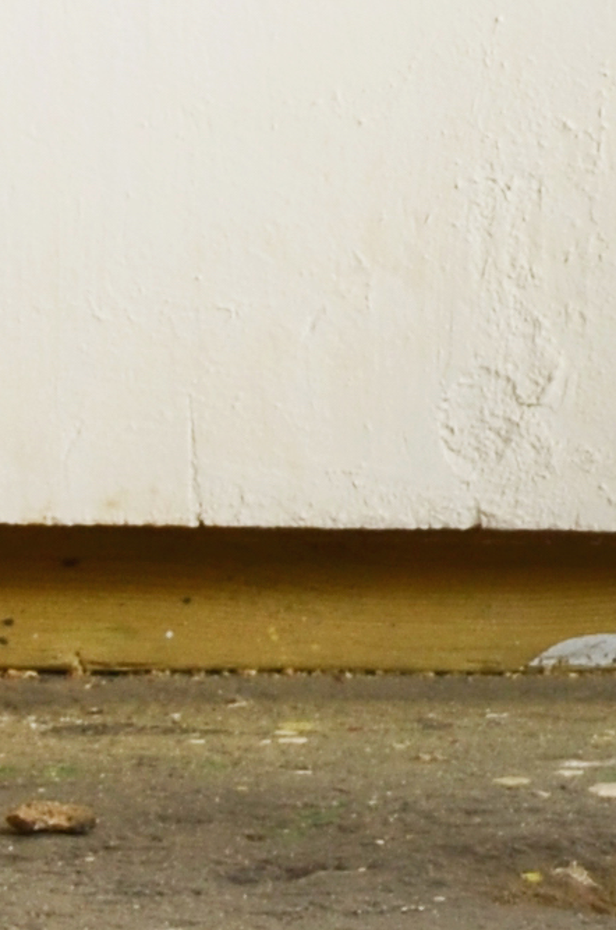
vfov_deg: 2.2
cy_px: -1641
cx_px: 1635
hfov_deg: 1.4
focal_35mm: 942
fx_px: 24269
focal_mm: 85
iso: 160
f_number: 9
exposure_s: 1/6
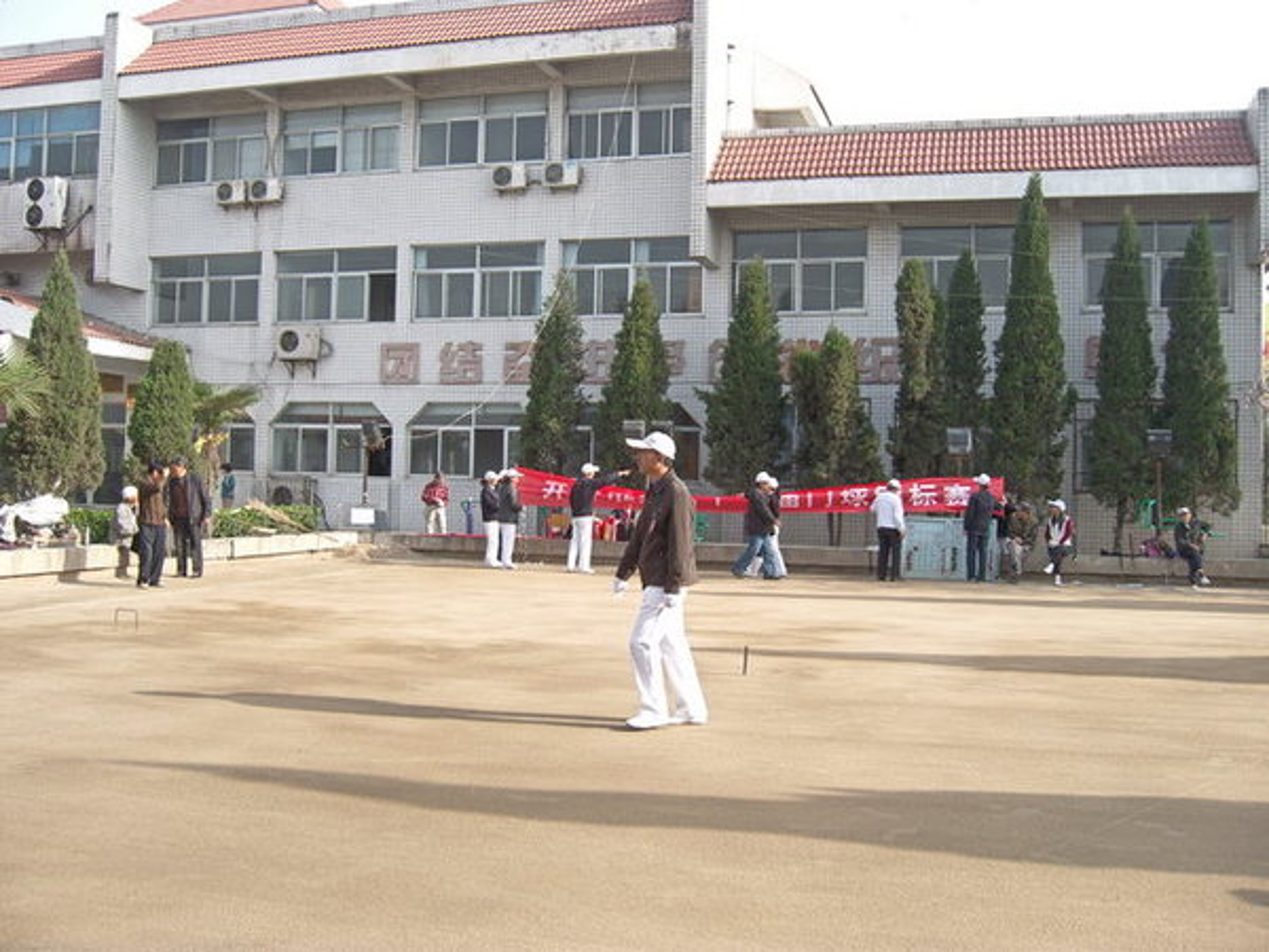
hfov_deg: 54.0
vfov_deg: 41.8
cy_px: 476
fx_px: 1246
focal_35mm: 34
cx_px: 634
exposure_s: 1/400
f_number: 2.8
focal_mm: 7.3
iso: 100
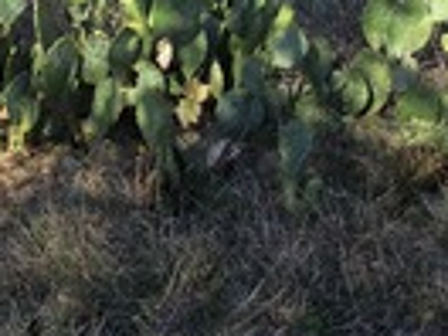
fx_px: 815
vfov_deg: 21.0
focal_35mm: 63
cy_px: -112
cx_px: 143
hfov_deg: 30.5
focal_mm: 2.2
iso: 40
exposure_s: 1/827
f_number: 1.9
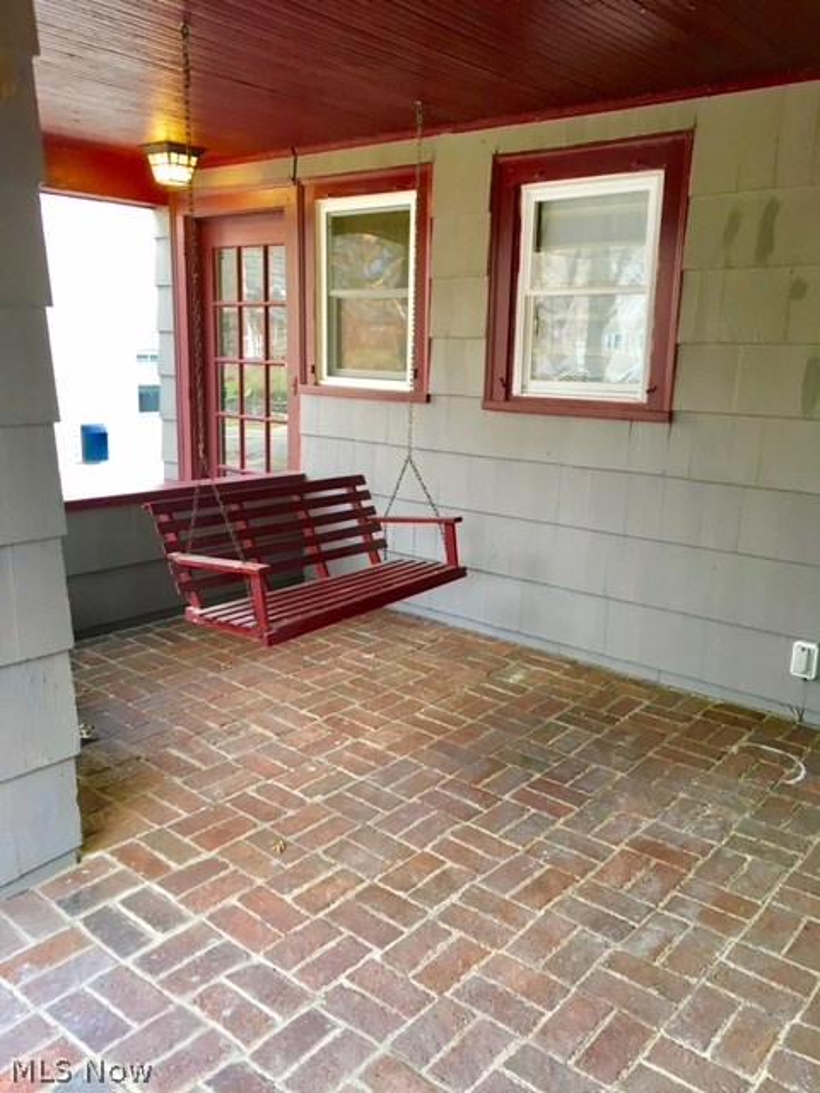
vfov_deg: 61.7
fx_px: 916
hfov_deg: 48.2
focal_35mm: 29
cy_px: 546
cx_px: 410
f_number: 2.2
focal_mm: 4.15
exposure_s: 1/30
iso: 50
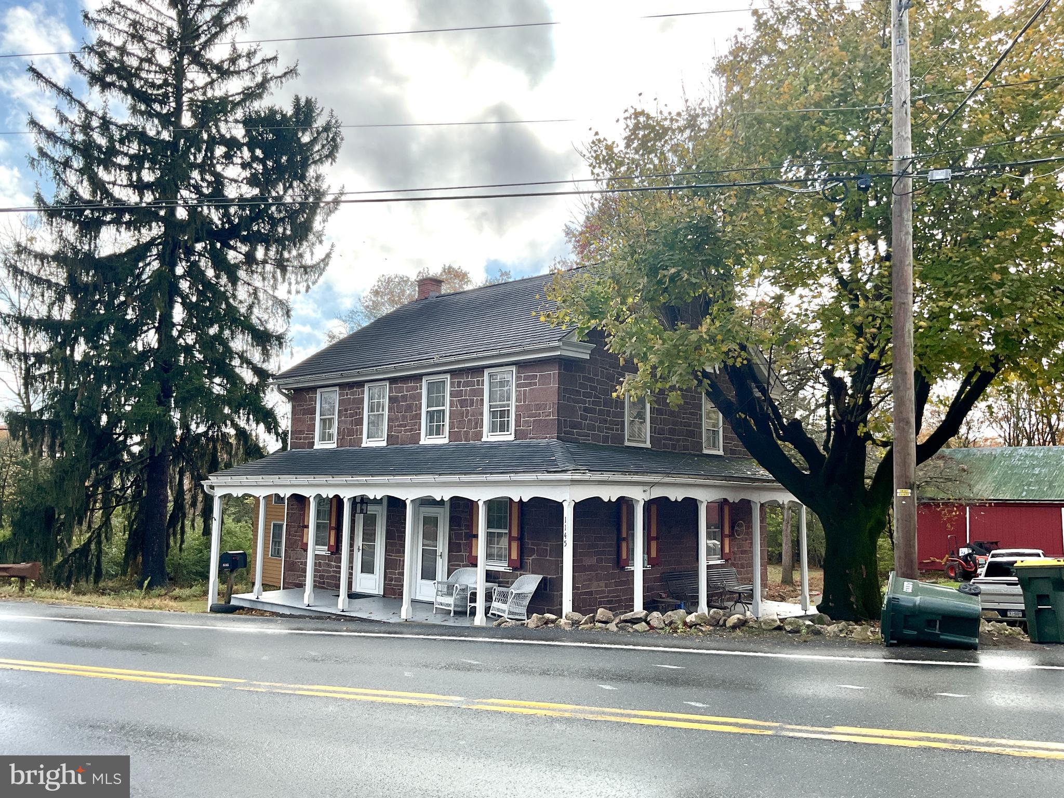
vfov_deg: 48.2
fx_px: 891
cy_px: 399
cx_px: 532
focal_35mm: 29
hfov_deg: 61.7
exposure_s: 1/1250
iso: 16
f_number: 1.8
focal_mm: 3
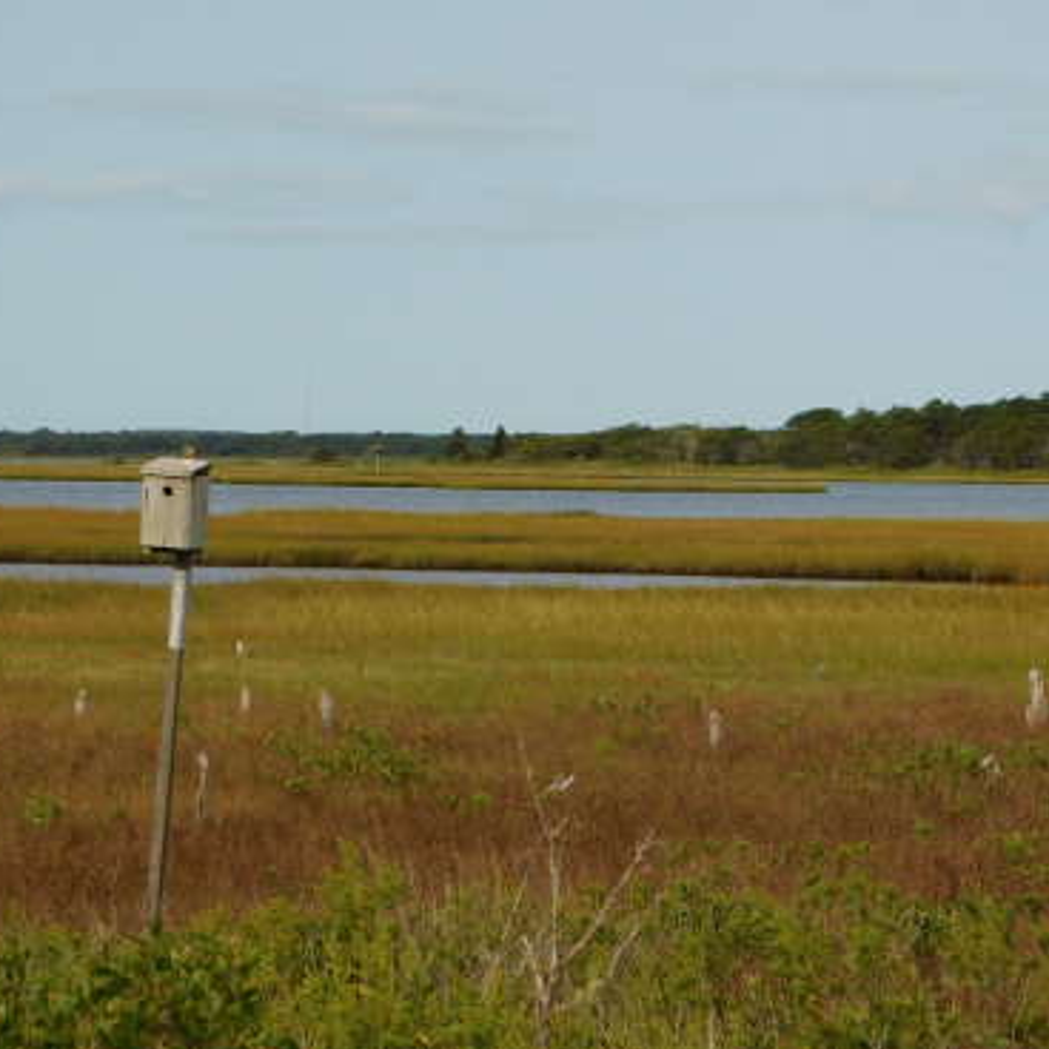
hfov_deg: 12.3
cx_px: 747
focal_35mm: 142
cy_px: 510
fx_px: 4868
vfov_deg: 12.3
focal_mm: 16.1
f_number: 4.5
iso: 125
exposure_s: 1/1000
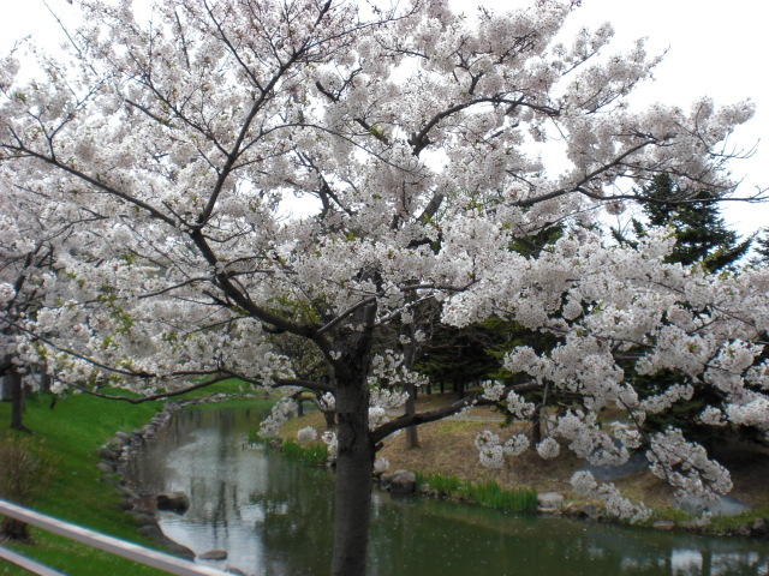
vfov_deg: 37.7
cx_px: 384
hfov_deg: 49.0
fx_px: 844
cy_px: 288
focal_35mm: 38
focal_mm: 6.3
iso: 64
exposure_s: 1/250
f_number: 5.6
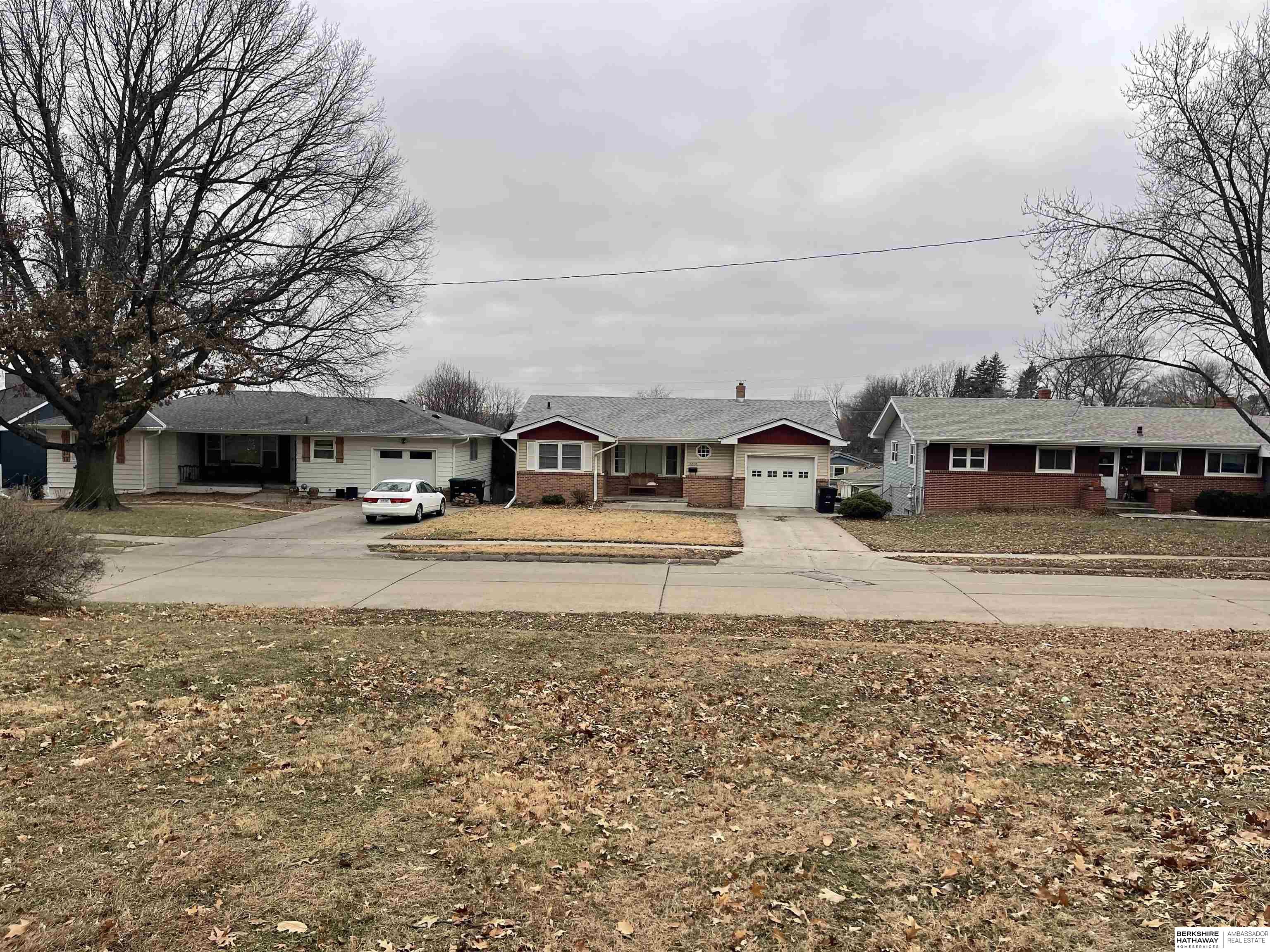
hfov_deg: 69.4
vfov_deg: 54.9
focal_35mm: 25
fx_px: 917
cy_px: 476
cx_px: 635
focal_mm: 5.1
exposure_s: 1/286
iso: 32
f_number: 1.6
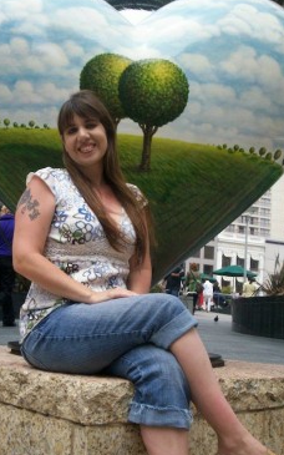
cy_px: 264
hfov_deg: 27.4
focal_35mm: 47
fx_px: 582
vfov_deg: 42.5
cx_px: 121
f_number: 4.5
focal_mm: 5.9
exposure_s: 1/431
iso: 100
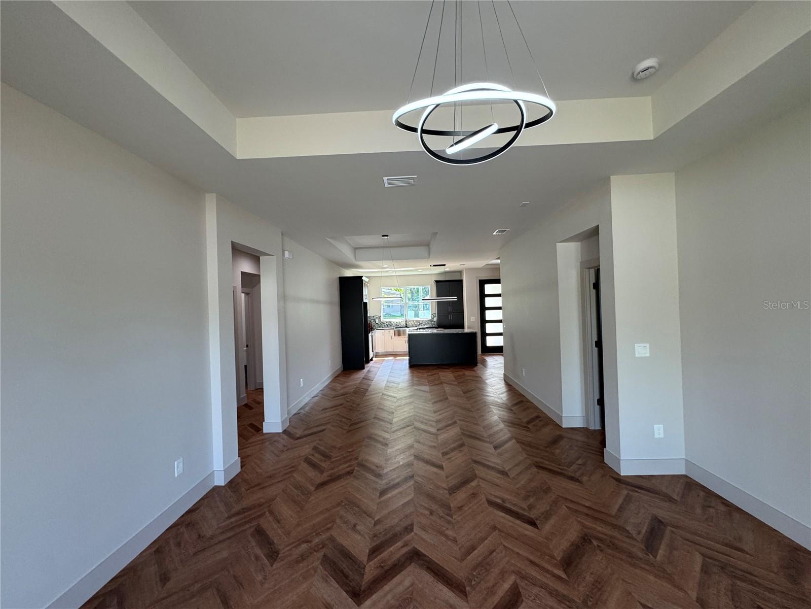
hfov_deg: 102.1
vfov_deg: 85.7
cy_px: 304
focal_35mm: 14
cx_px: 406
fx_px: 328
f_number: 2.2
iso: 160
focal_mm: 2.22
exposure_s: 1/120
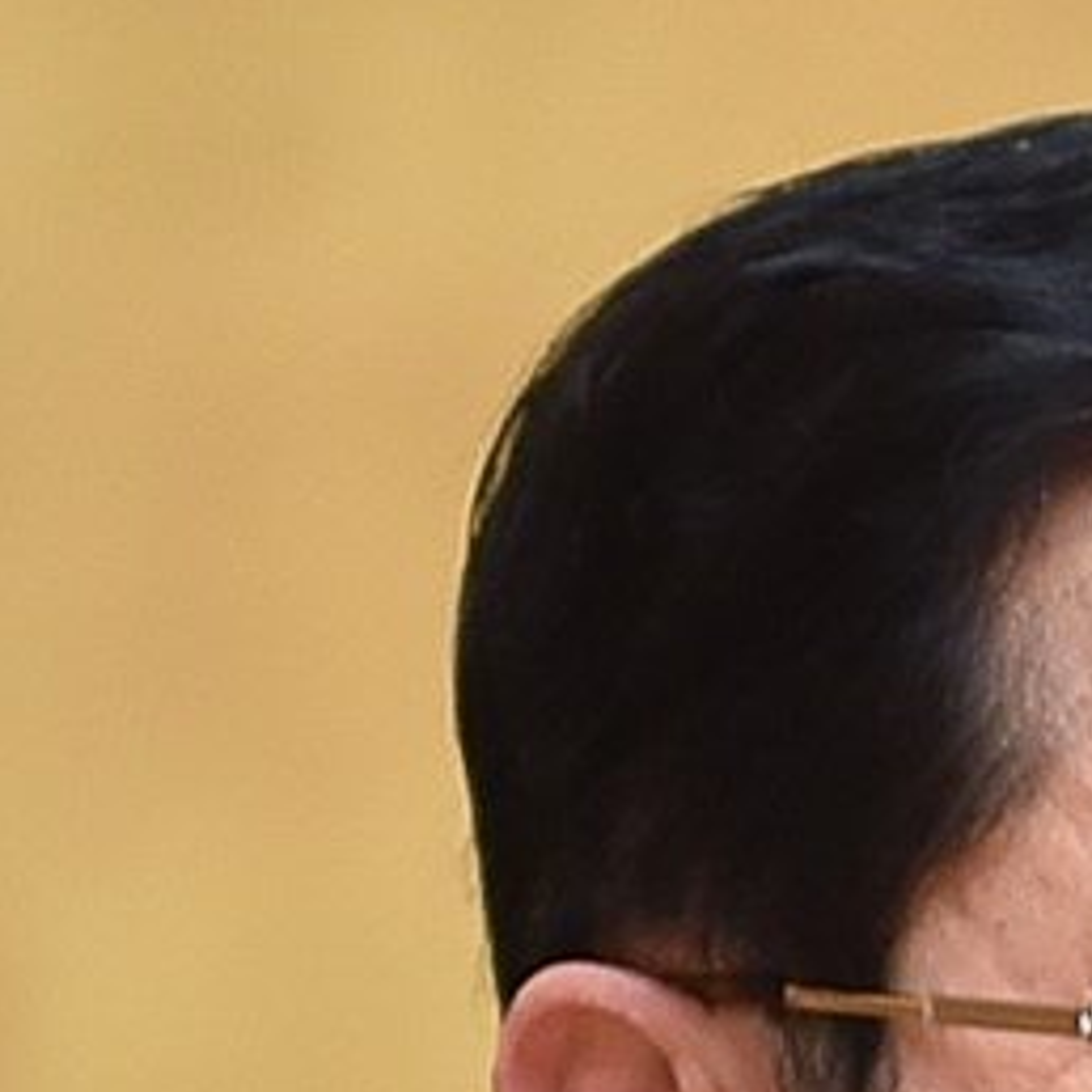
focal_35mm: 1320
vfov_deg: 1.3
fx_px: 47111
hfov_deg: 1.3
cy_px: 2580
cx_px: 2599
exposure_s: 1/250
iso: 1000
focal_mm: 200
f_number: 2.8
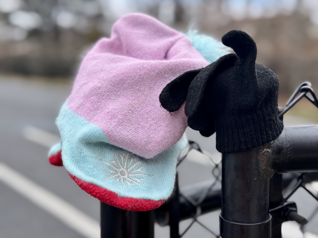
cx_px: 159
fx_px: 441
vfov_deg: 30.3
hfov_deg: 39.7
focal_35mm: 48
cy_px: 119
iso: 64
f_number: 1.78
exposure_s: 1/1312
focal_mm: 6.76
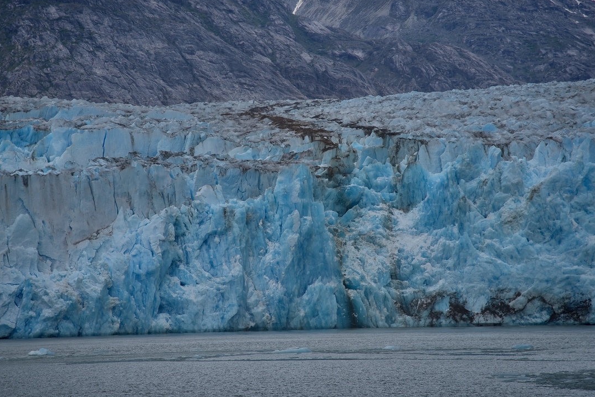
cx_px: 288
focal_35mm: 143
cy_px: 181
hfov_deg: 14.3
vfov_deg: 9.6
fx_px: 2364
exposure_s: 1/250
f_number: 5.6
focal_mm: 120
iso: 100
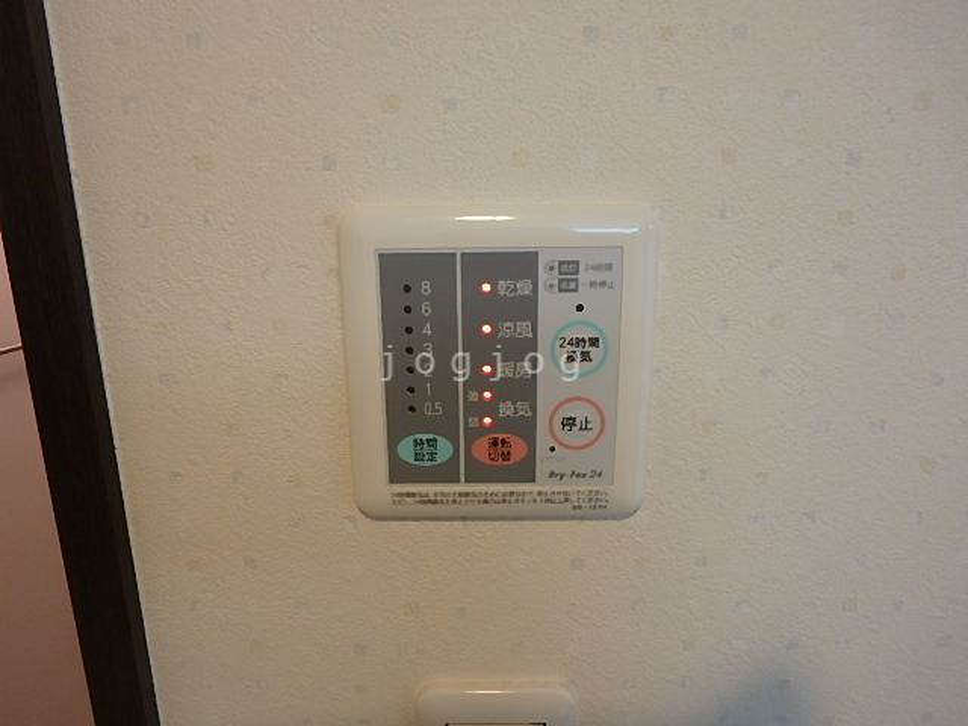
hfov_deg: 79.0
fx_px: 587
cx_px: 484
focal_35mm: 21
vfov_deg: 63.4
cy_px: 363
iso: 200
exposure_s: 1/40
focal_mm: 3.7
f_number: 3.5
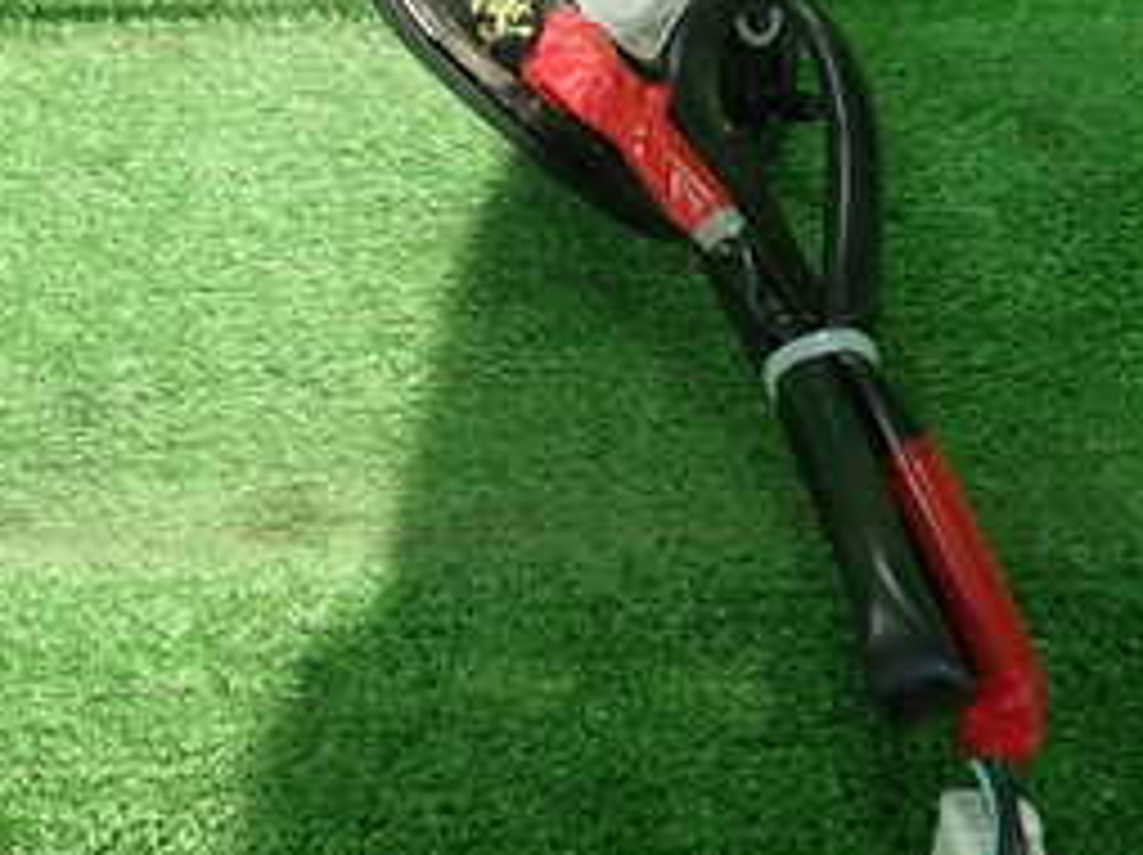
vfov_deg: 20.1
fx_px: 2342
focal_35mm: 71
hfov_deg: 27.1
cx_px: 310
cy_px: 27
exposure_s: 1/160
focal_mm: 5.5
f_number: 2.3
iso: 100
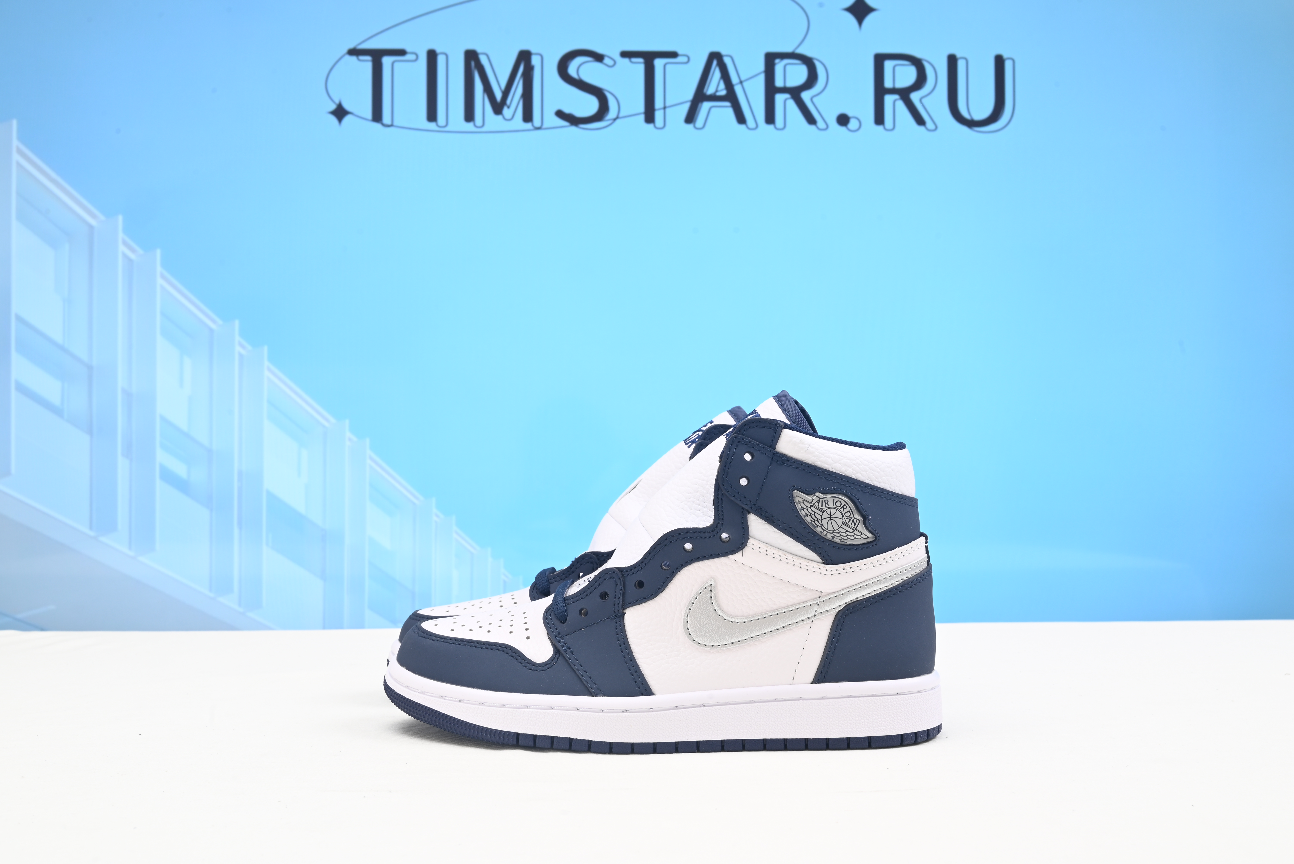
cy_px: 432
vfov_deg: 33.4
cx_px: 647
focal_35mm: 40
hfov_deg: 48.4
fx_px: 1438
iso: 100
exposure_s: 1/2
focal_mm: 40
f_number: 16
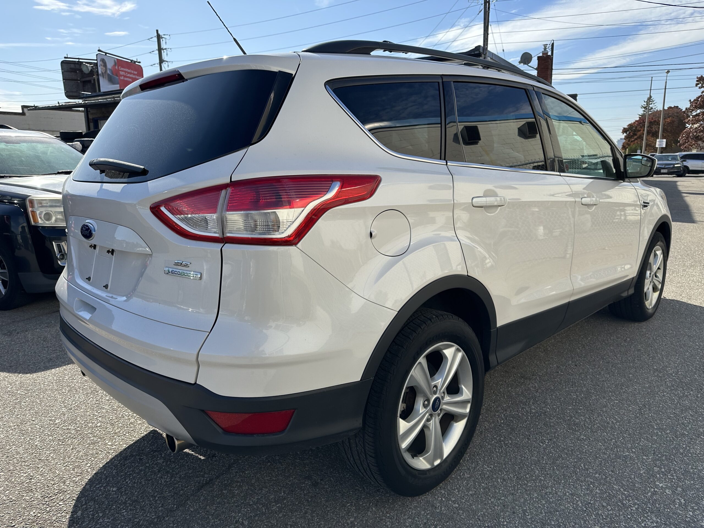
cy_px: 264
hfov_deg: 71.6
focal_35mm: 24
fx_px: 488
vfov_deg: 56.8
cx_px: 352
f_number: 1.78
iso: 80
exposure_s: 1/3155
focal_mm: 6.86
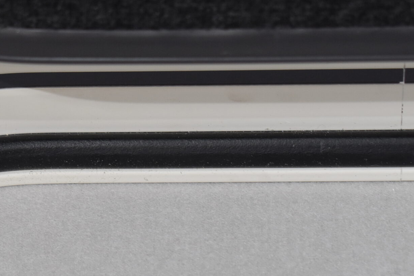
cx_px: 148
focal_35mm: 172
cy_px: 174
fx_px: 1979
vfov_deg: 8.0
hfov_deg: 11.9
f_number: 5.6
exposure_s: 1/125
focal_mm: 55
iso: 900
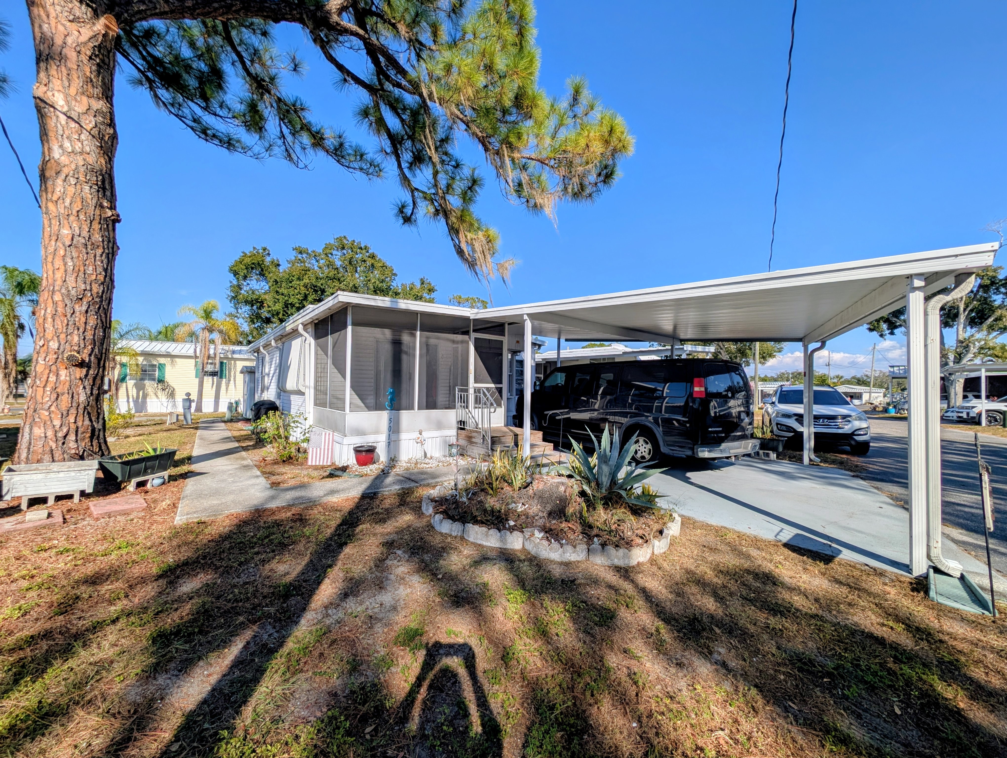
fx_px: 350
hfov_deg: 110.5
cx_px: 504
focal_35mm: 12
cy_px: 379
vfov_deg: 94.6
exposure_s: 1/2625
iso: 41
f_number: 1.95
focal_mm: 2.23
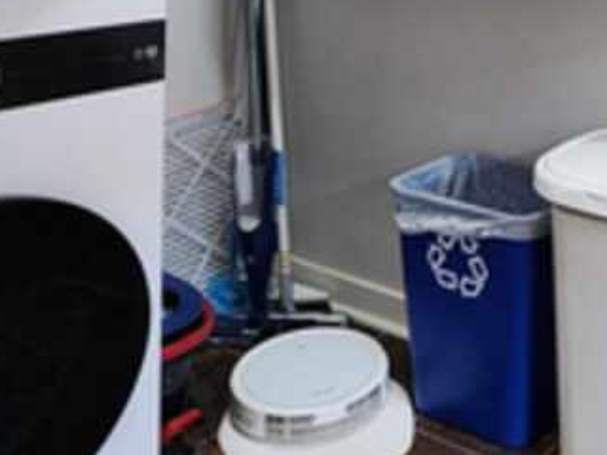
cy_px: -53
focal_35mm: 52
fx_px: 912
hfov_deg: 33.2
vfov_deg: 25.8
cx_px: 628
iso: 320
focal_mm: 2.2
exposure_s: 1/60
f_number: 2.2
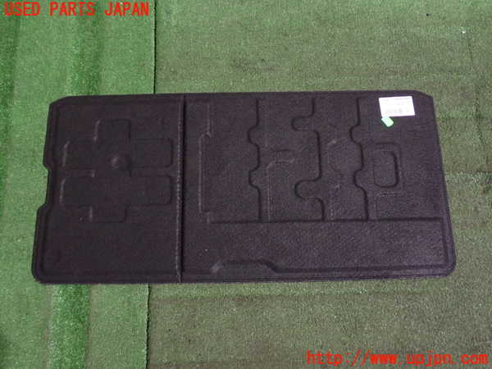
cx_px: 246
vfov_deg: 39.7
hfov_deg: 51.4
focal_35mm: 36
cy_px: 184
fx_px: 512
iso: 800
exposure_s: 1/15
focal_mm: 6.37
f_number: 2.5
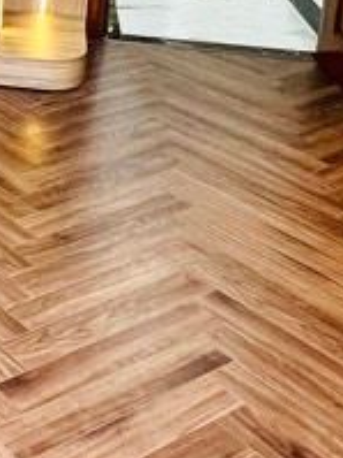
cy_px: -51
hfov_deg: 18.5
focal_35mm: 67
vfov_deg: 26.6
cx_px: -216
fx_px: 886
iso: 80
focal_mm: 1.57
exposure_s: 1/99
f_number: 1.8
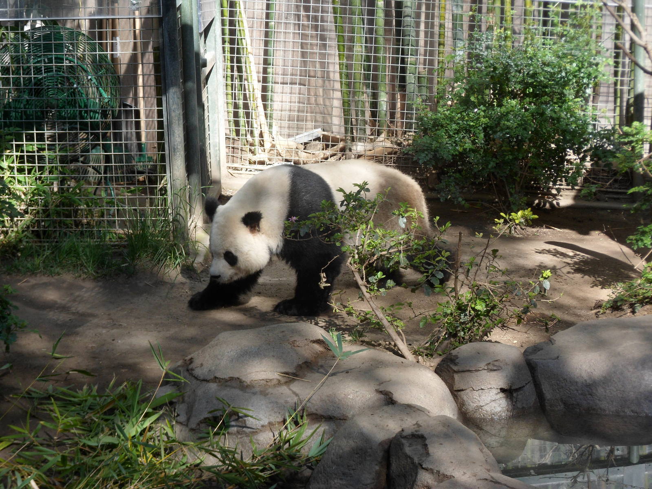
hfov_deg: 18.7
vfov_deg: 14.1
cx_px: 326
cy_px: 244
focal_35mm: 105
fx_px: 1978
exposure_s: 1/125
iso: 80
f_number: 5.3
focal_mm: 17.7
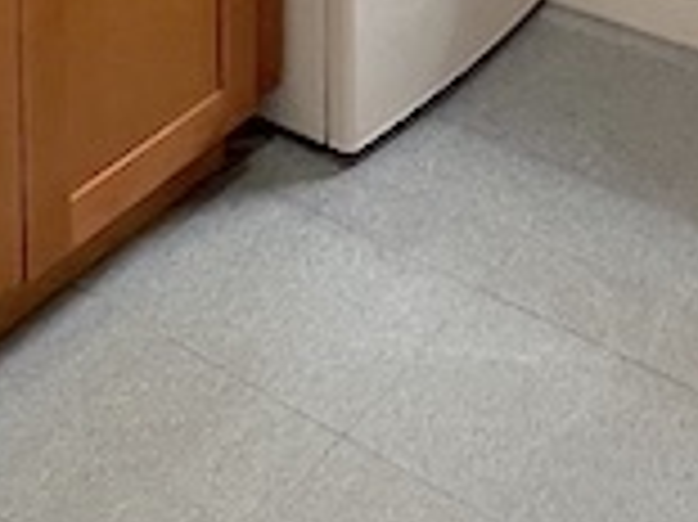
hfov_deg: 28.2
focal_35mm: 67
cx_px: 585
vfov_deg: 15.7
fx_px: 1350
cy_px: -603
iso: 200
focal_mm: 1.57
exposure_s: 1/60
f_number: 1.8
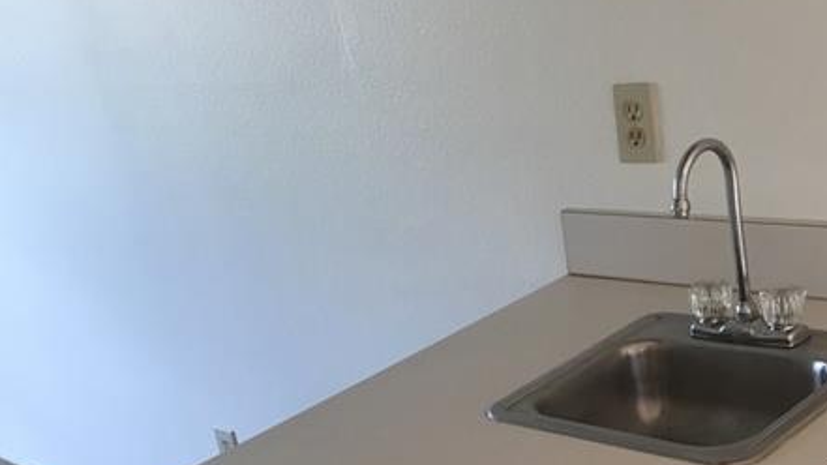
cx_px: 418
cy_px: 426
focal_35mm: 55
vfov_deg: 21.3
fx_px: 1206
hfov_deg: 37.8
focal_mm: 4.15
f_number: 2.2
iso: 25
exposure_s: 1/30
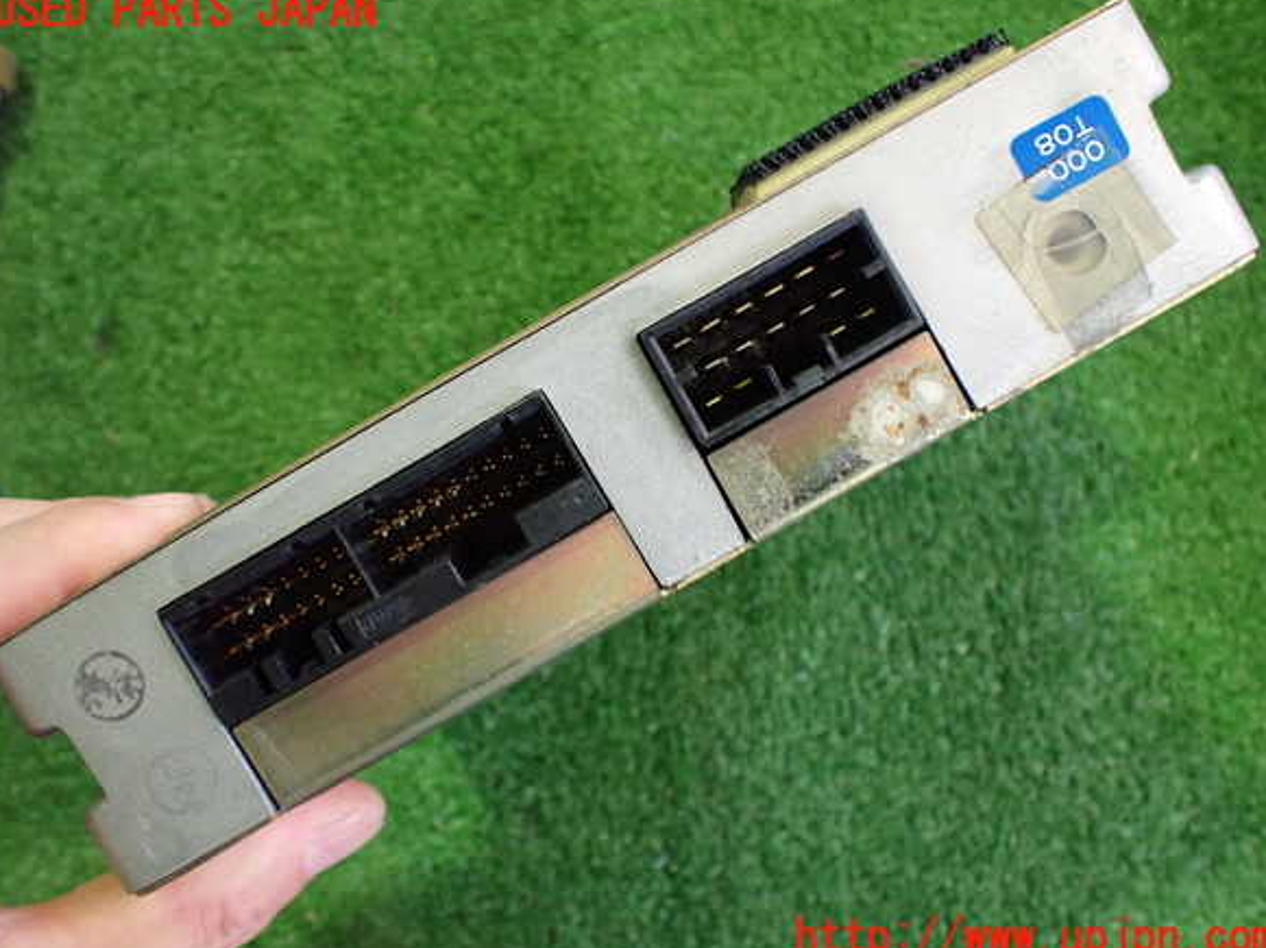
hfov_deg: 58.4
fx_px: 1133
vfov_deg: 45.4
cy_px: 475
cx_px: 634
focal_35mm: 31
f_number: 2.3
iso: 800
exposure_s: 1/80
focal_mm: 5.4
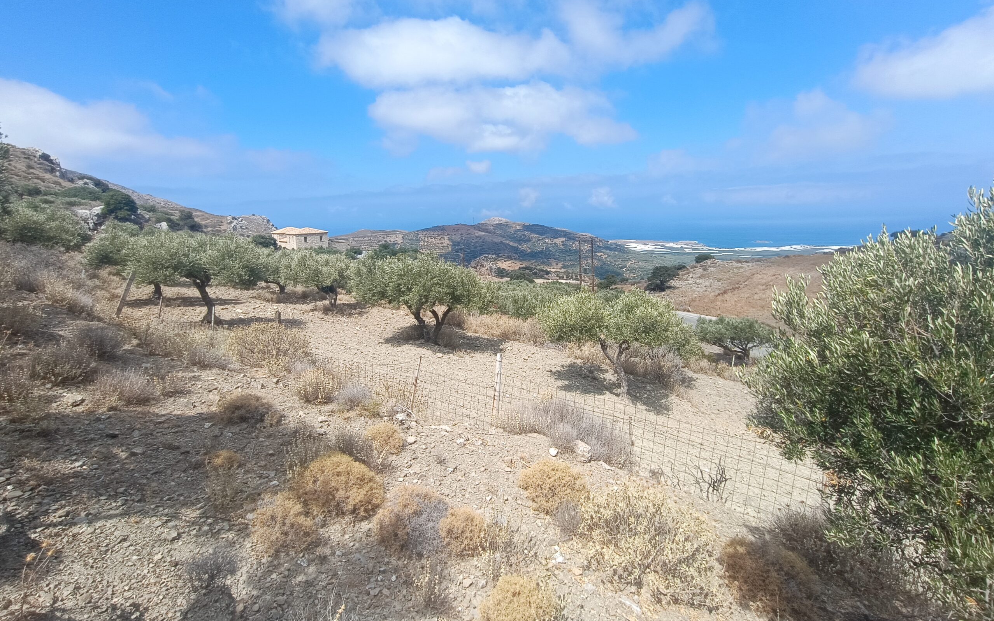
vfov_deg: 67.7
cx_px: 498
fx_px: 461
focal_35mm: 17
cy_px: 270
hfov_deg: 94.4
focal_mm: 1.66
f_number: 2.2
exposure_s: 1/1083
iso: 51
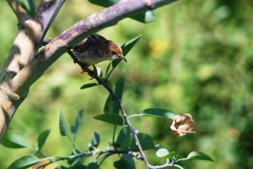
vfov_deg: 2.4
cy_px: 84
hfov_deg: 3.6
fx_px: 4011
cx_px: 126
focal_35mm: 570
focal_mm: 380
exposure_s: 1/320
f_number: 6.3
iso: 200
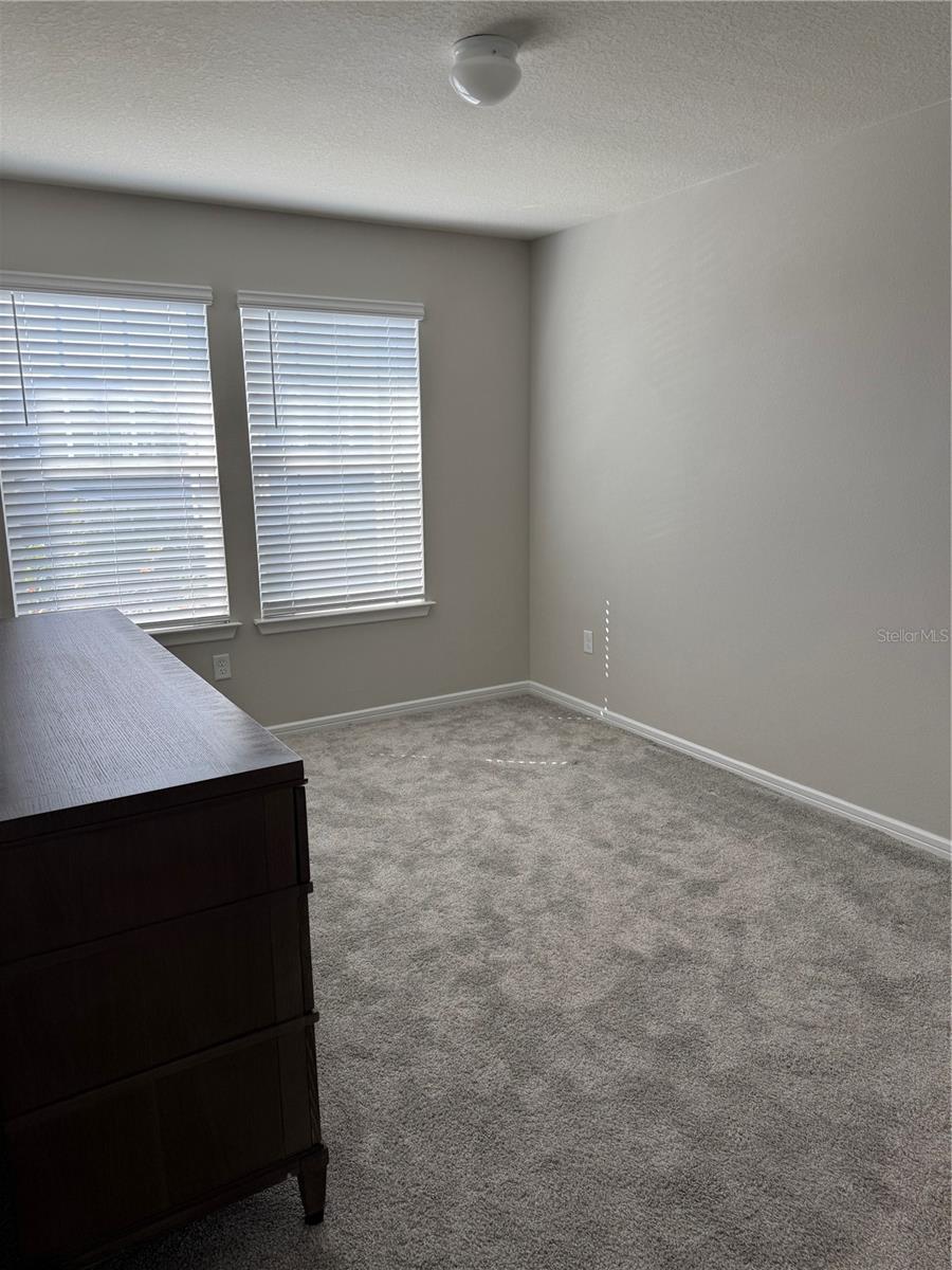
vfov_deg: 71.6
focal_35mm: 24
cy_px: 635
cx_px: 476
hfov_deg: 56.8
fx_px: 880
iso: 64
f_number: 1.78
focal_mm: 6.76
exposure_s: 1/157
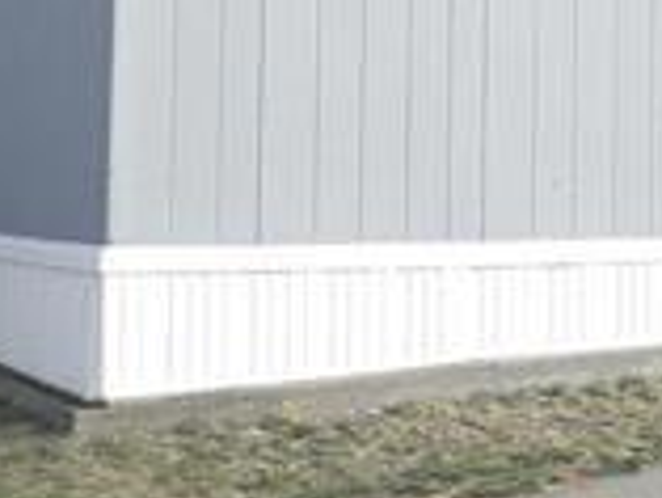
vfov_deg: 13.3
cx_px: 890
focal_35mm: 110
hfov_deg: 16.7
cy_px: -4
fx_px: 2105
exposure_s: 1/80
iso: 64
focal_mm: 5
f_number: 8.8
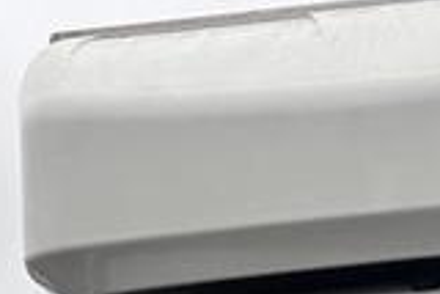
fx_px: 1847
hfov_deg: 13.3
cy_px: 767
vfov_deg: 8.2
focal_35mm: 151
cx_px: 468
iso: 50
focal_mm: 5.96
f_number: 1.6
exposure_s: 1/424
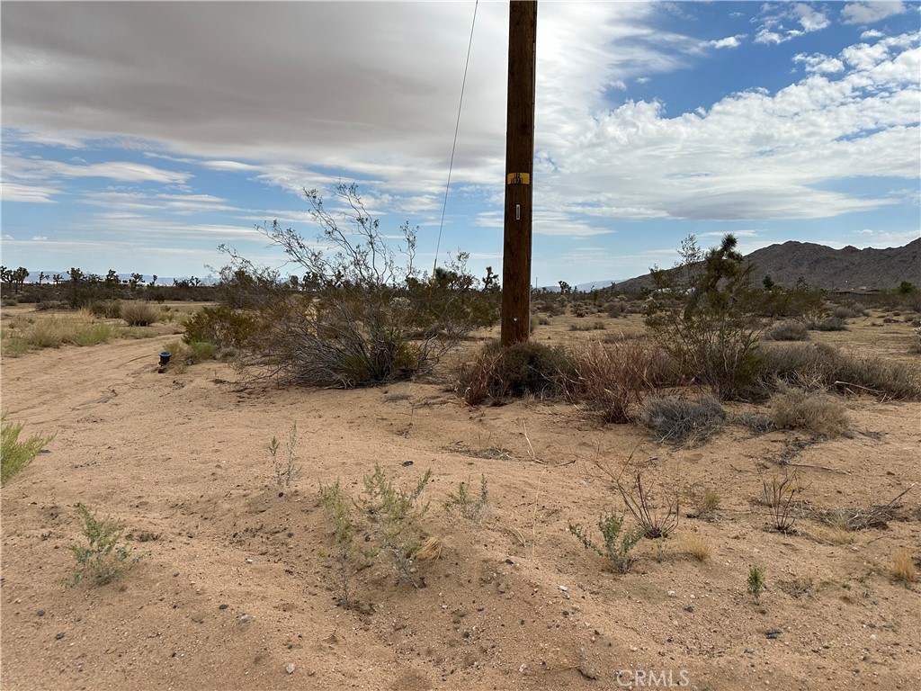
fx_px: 639
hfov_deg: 71.6
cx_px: 460
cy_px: 346
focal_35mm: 24
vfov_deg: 56.8
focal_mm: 6.86
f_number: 1.78
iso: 80
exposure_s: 1/6623
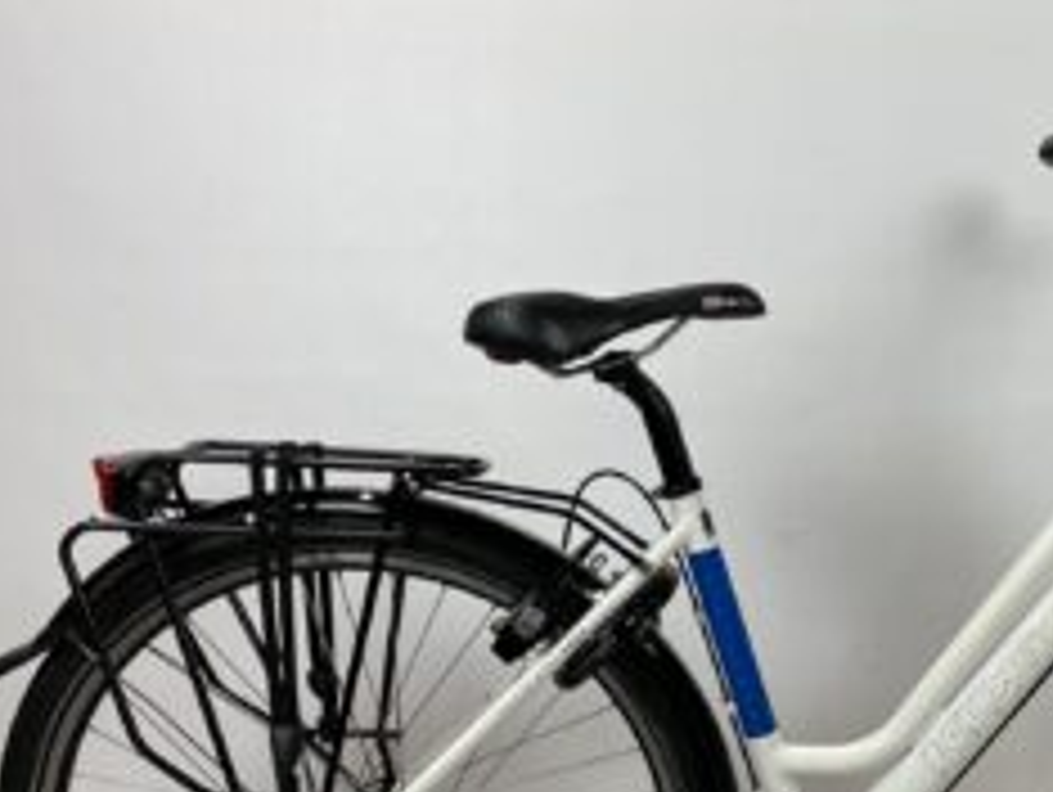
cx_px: 922
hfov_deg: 36.1
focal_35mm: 50
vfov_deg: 28.5
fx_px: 1523
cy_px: 648
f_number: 1.8
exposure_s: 1/100
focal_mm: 4.25
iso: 80
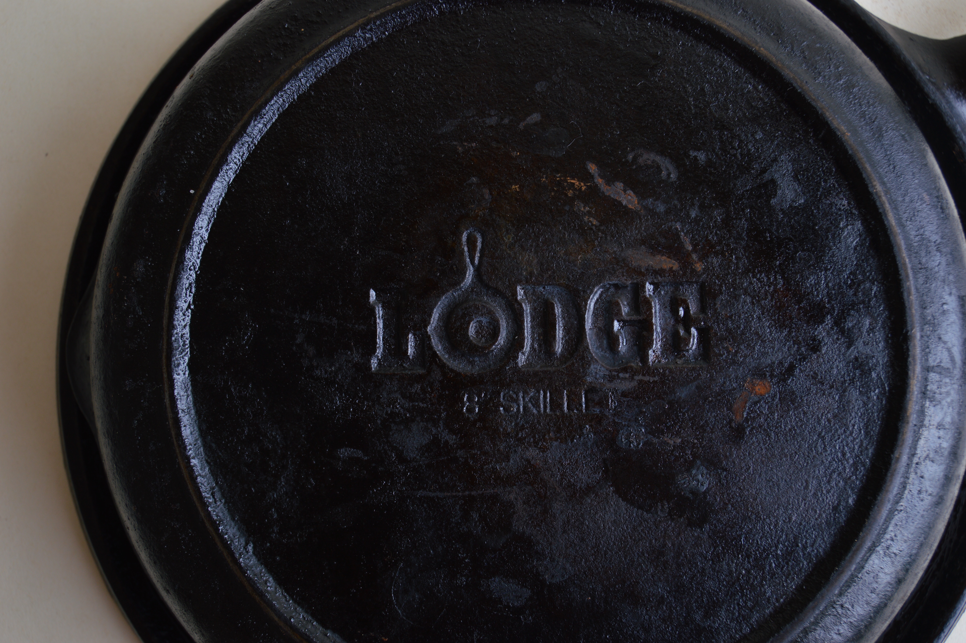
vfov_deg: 36.8
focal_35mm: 36
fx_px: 965
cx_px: 483
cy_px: 322
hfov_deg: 53.2
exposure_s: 1/20
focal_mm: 24
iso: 100
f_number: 8
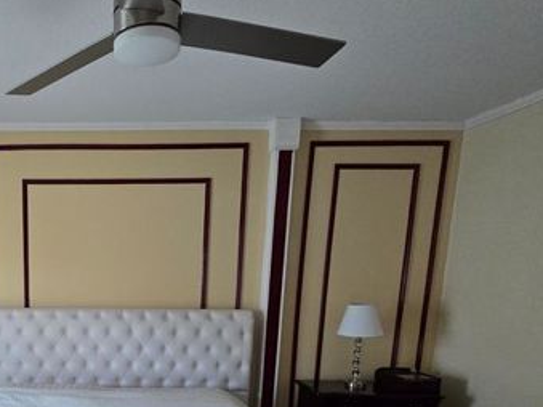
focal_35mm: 27
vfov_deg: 46.7
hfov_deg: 58.9
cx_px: 89
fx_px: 423
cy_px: 361
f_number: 2.2
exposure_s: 1/60
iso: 500
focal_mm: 2.2
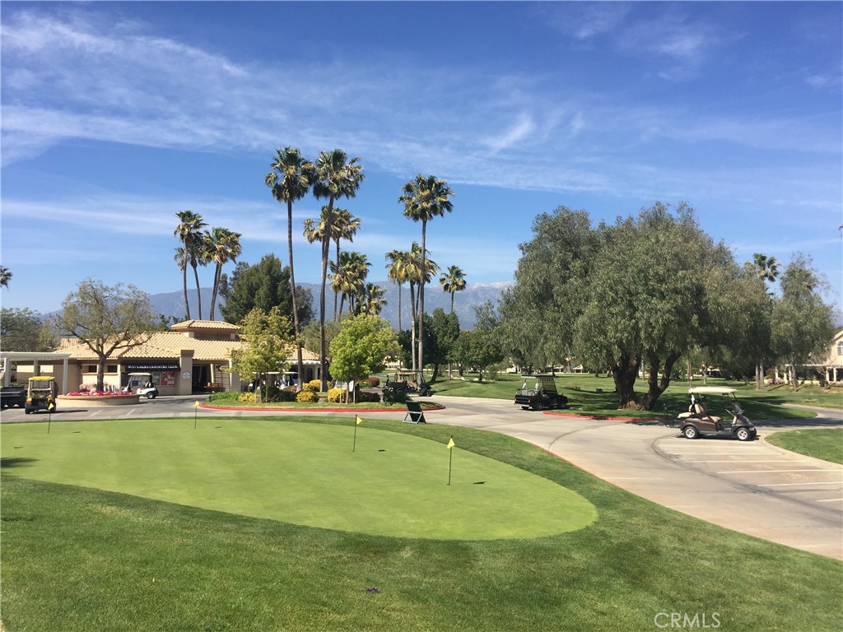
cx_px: 422
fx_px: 706
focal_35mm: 29
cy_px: 316
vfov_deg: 48.2
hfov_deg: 61.7
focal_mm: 4.15
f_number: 2.2
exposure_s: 1/1883
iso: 32
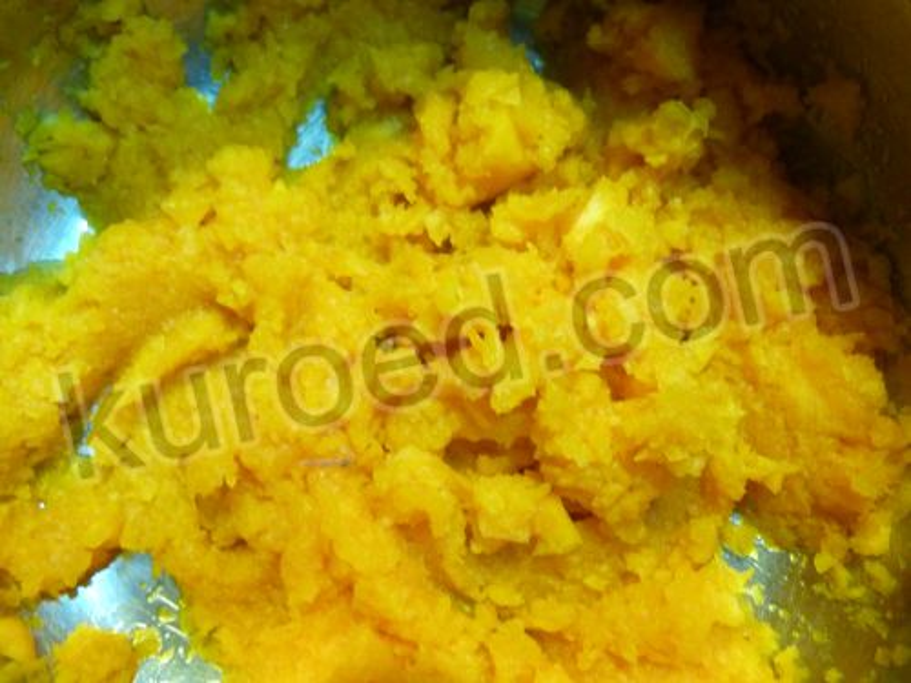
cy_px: 342
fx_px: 658
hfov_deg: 69.4
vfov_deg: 54.9
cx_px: 456
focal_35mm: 25
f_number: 2.8
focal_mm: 4.5
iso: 400
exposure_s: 1/10
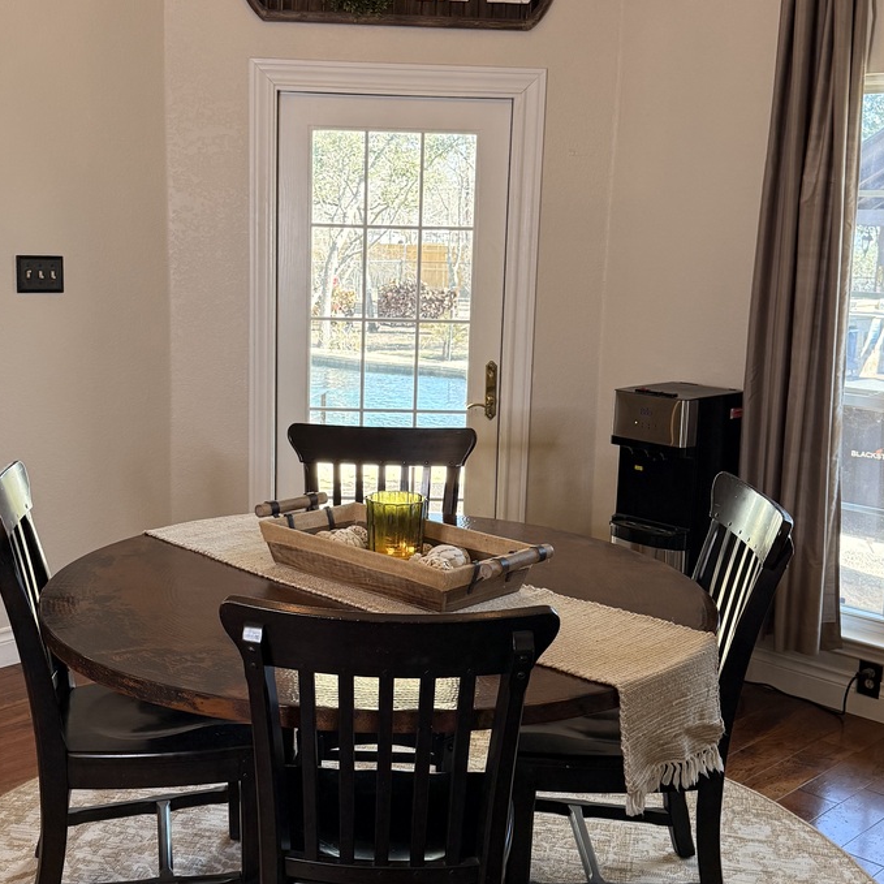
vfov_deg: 37.6
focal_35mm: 45
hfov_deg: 37.5
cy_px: 448
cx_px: 396
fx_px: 1300
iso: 200
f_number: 1.78
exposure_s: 1/152
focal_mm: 6.76
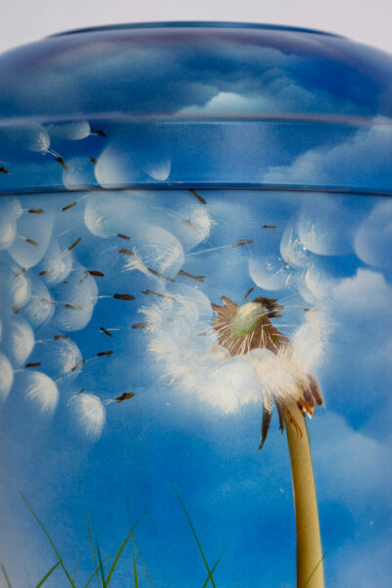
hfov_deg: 11.3
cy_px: 489
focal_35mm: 121
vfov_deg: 16.8
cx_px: 211
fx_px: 1975
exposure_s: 1/80
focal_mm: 50
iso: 100
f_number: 1.8
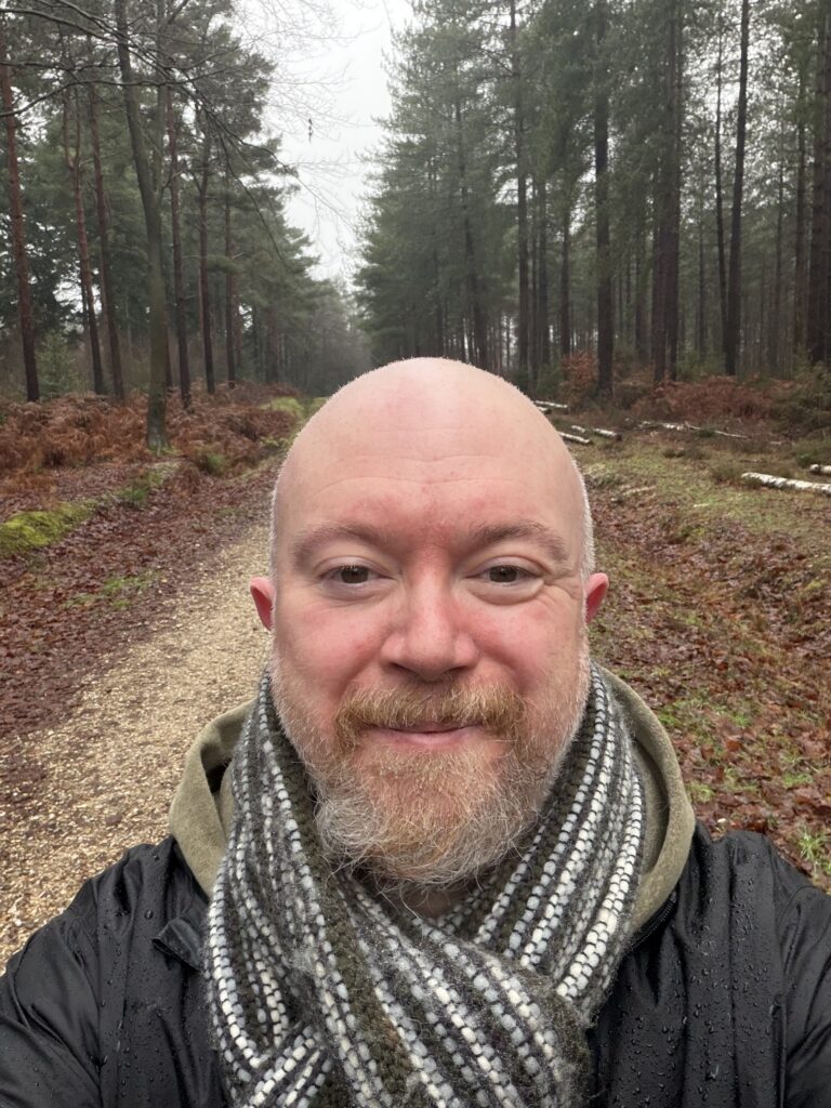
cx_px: 416
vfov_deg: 60.0
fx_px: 960
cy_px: 554
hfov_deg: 46.8
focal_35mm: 30
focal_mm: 2.71
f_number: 1.9
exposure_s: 1/60
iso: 125
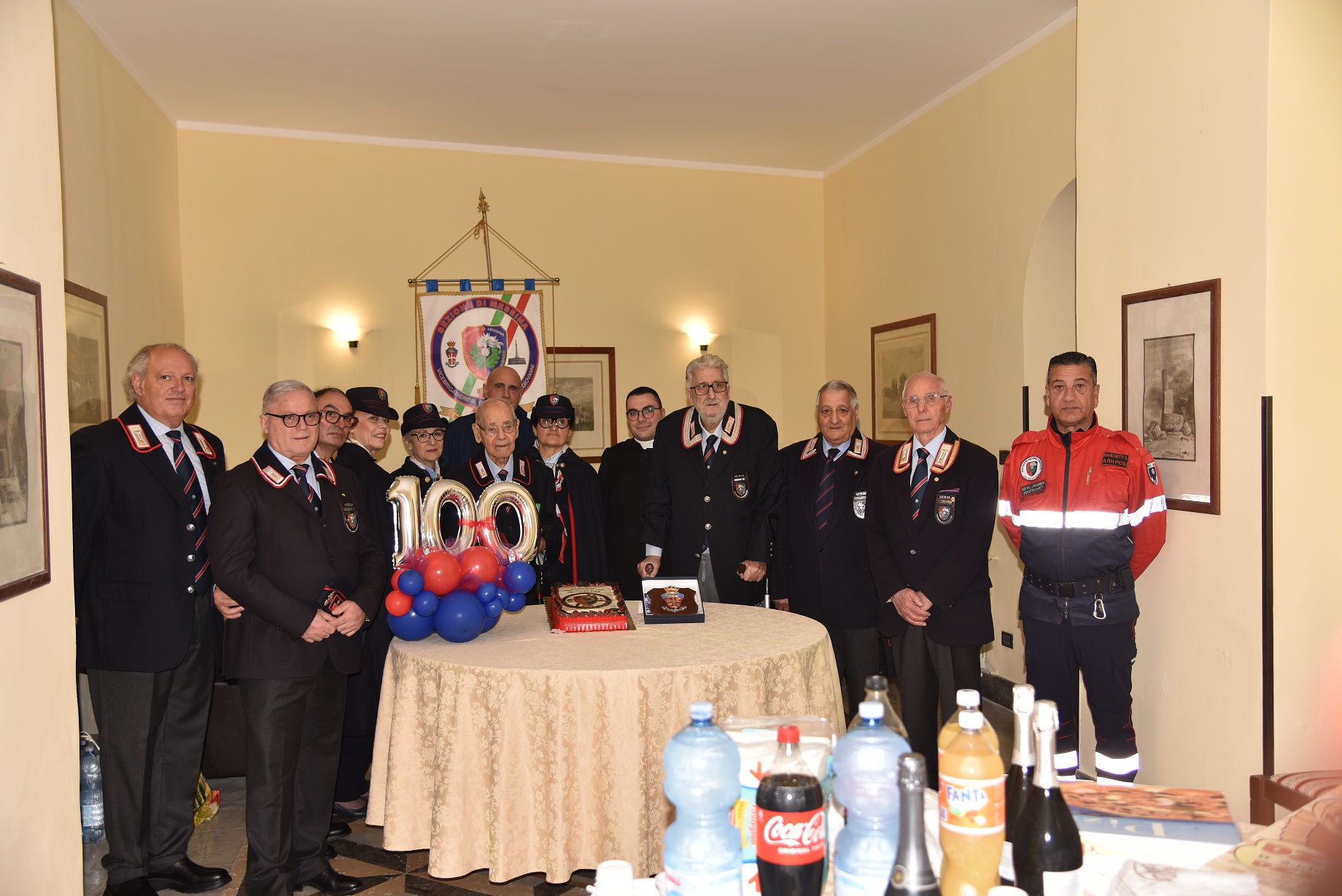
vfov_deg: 38.9
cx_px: 671
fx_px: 1268
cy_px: 448
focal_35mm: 34
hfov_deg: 55.8
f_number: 4
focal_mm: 34
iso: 200
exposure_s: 1/60
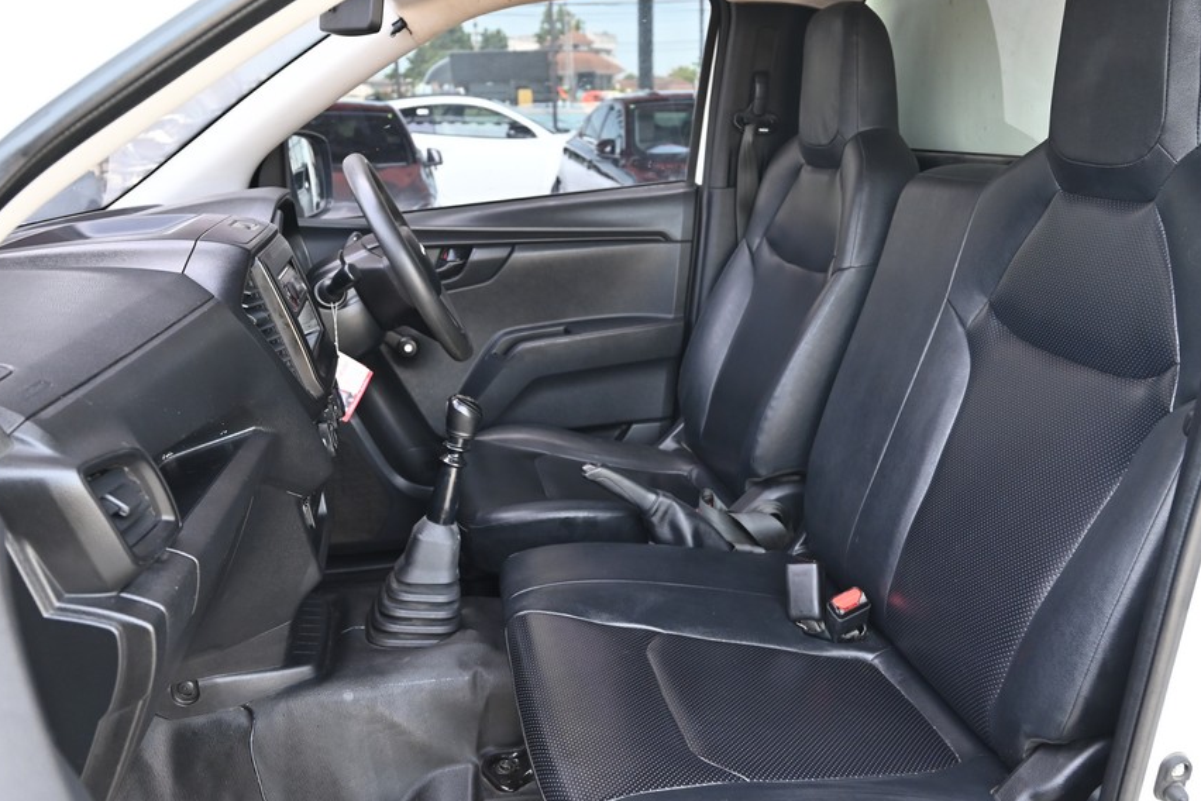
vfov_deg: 42.3
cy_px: 439
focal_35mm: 31
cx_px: 644
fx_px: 1034
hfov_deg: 60.2
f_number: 4.8
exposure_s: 1/180
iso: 800
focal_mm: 24
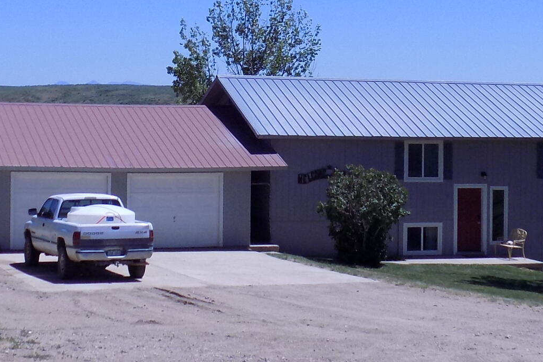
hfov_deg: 22.4
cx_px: 240
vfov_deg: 14.9
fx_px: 1372
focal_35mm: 91
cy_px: 69
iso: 80
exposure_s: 1/160
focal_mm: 5.3
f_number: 10.6
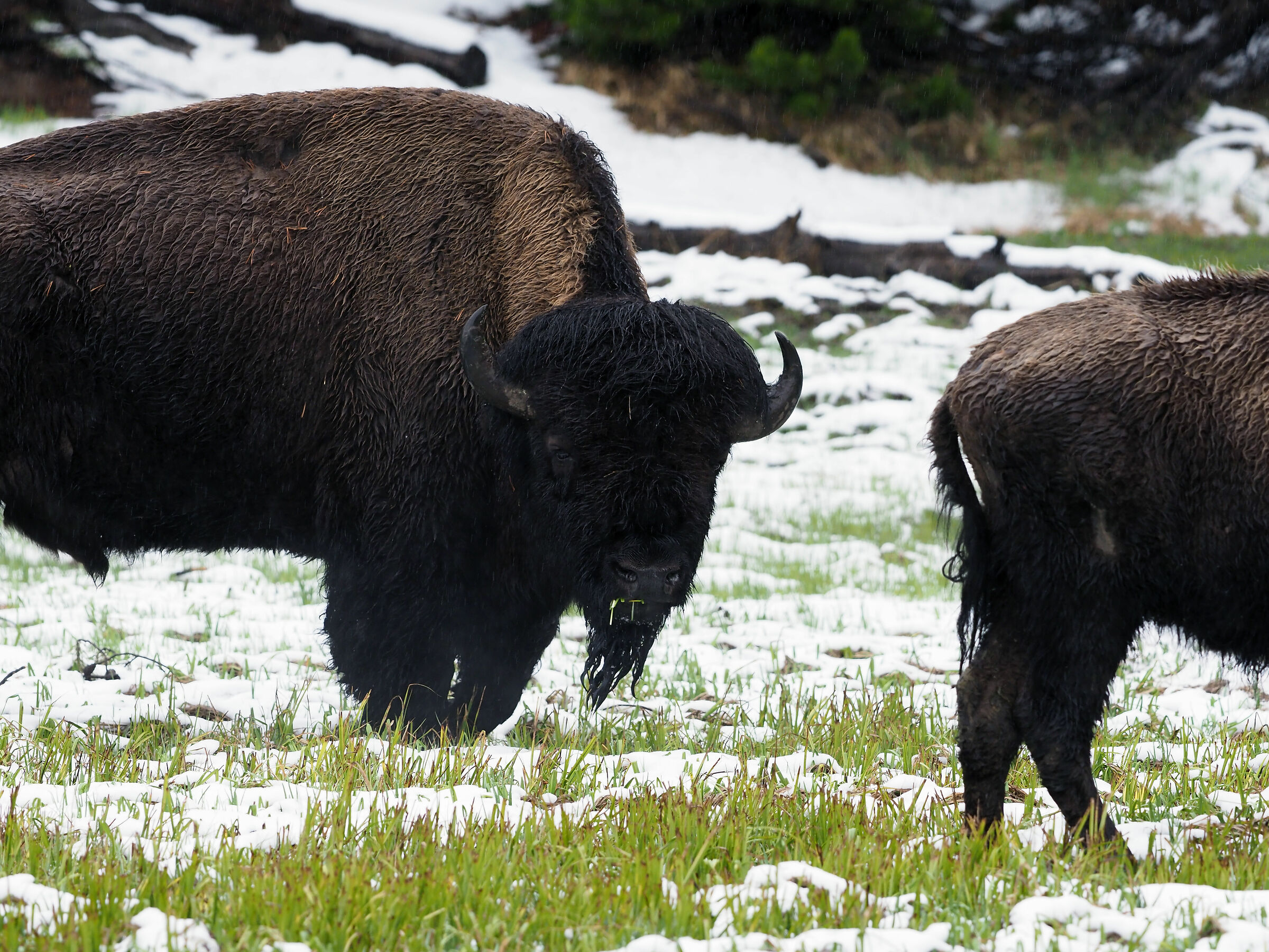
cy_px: 476
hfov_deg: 3.3
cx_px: 634
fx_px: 22032
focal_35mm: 601
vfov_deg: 2.5
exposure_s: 1/250
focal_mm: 300
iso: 640
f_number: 4.5
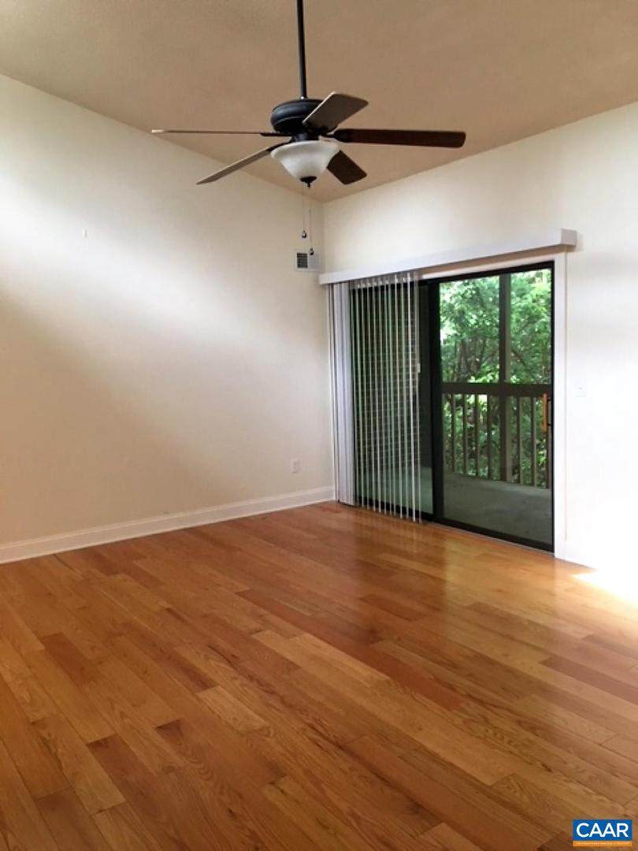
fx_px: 713
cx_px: 319
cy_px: 426
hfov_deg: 48.2
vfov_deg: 61.7
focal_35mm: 29
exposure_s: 1/30
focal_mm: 4.15
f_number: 2.2
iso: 80
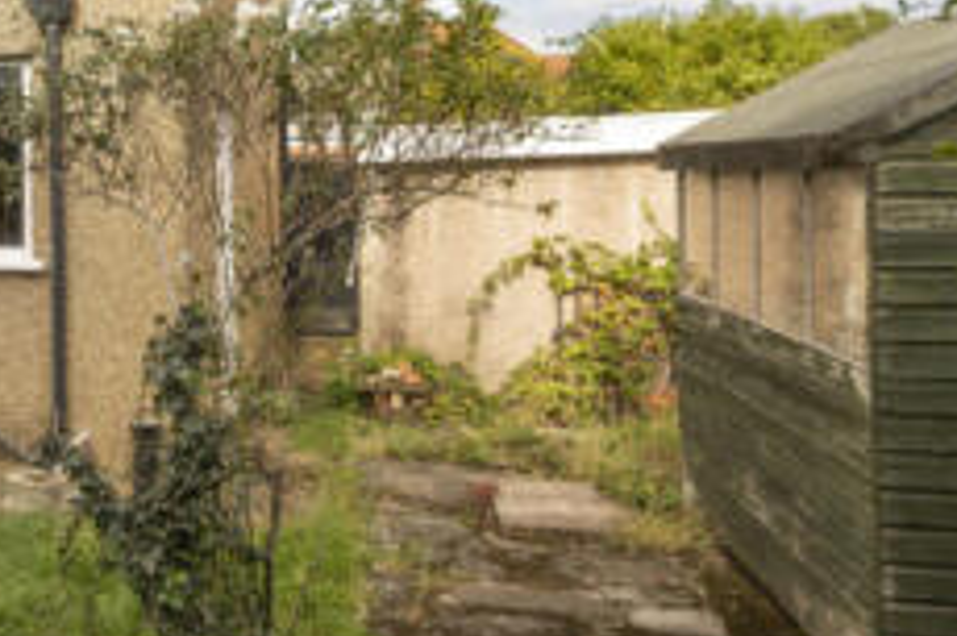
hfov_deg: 35.9
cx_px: -233
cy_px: 71
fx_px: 1063
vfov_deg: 31.8
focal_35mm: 40
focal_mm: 14
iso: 200
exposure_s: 1/200
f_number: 8
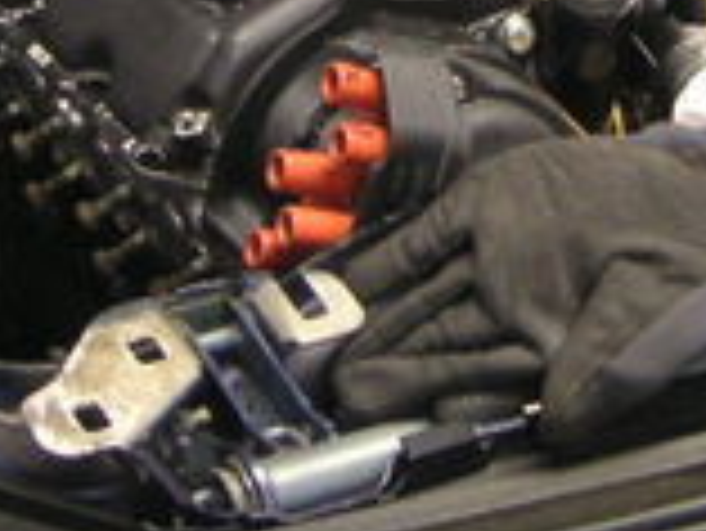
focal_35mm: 155
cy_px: -144
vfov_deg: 9.4
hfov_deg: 12.7
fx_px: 3164
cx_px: 459
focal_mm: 6
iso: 100
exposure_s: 1/8
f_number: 2.8
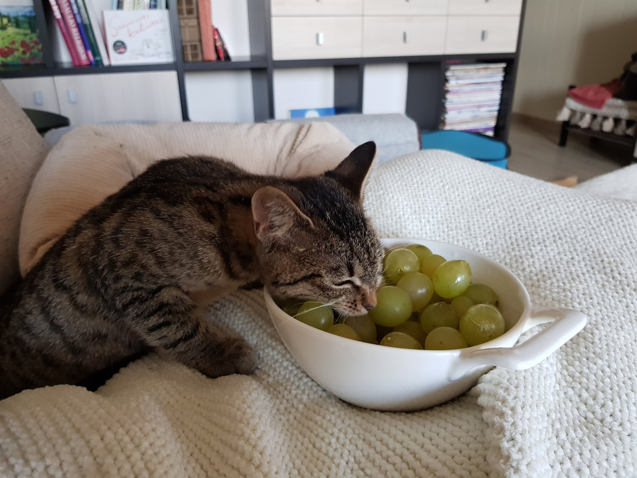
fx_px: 478
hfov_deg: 67.3
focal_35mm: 26
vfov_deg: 53.1
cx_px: 318
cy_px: 239
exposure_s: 1/20
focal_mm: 4.3
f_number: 1.7
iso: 200
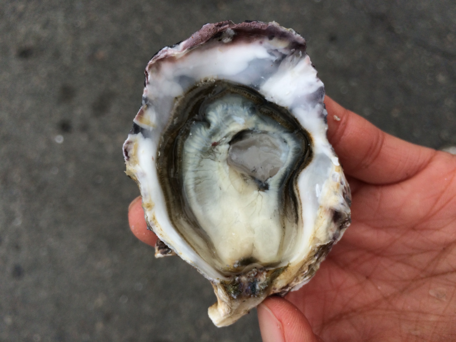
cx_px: 228
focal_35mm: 29
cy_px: 171
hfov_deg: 61.7
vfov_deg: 48.2
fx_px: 382
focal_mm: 4.15
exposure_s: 1/1580
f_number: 2.2
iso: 32
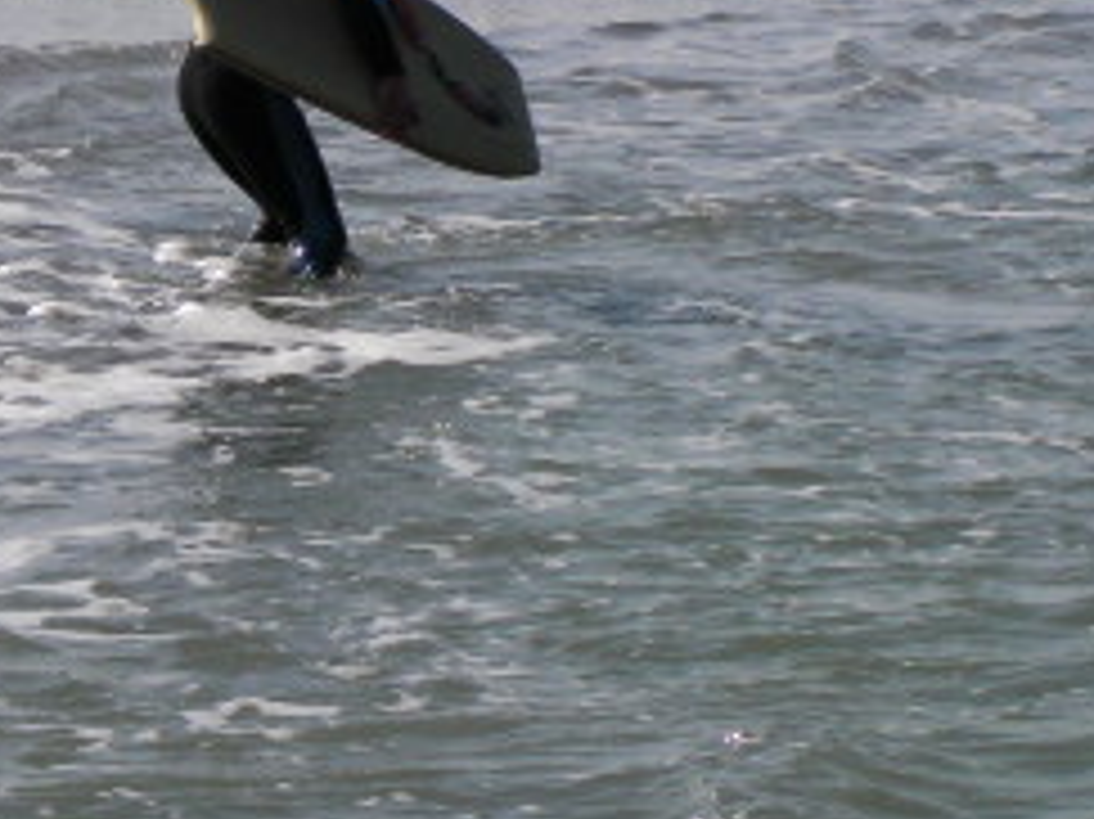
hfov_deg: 7.2
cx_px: 1049
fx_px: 8655
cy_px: -248
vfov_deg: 5.4
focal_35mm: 274
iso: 50
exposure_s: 1/470
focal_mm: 17.3
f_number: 5
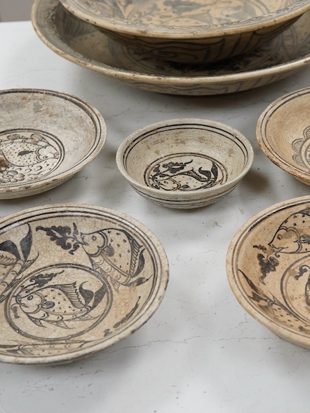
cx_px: 176
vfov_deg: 29.4
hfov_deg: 22.2
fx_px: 789
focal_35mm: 66
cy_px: 209
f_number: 8
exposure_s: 1/125
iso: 800
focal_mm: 30
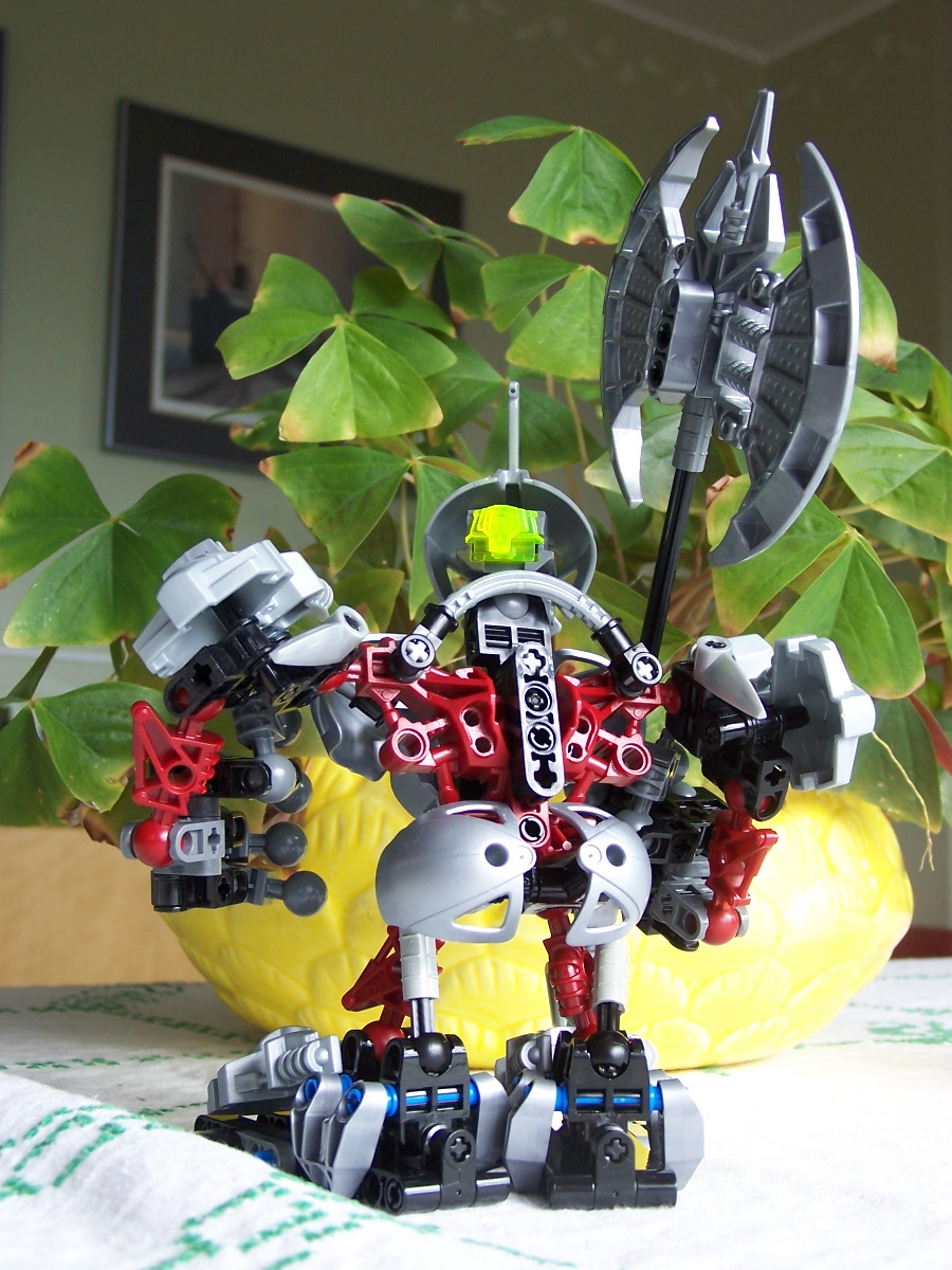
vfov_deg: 37.5
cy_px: 635
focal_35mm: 51
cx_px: 476
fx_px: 1870
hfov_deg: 28.6
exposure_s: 1/45
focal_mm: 8.5
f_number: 3.2
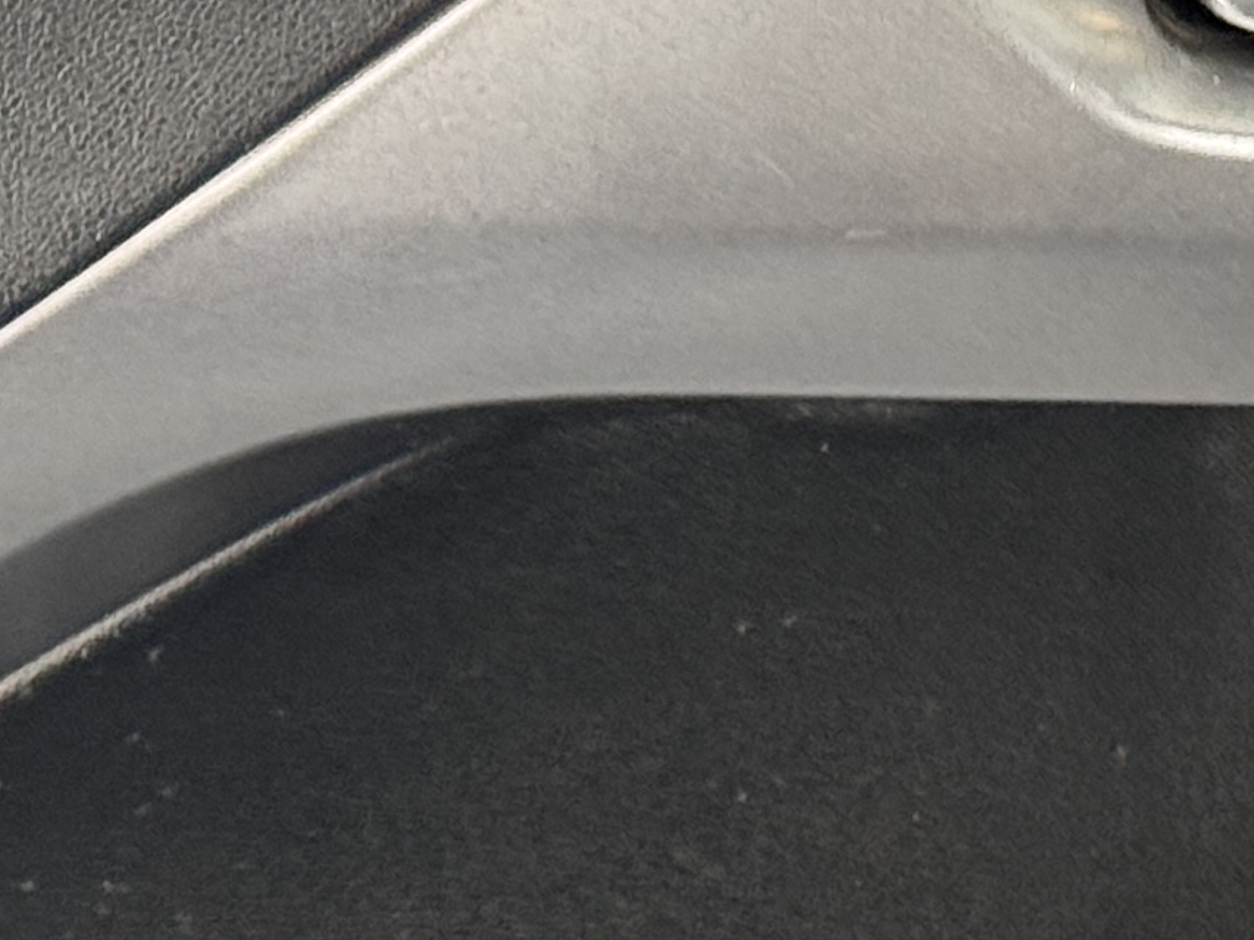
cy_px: 780
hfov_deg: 8.6
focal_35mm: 227
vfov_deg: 6.5
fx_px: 8220
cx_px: 1467
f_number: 1.78
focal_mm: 6.76
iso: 250
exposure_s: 1/60
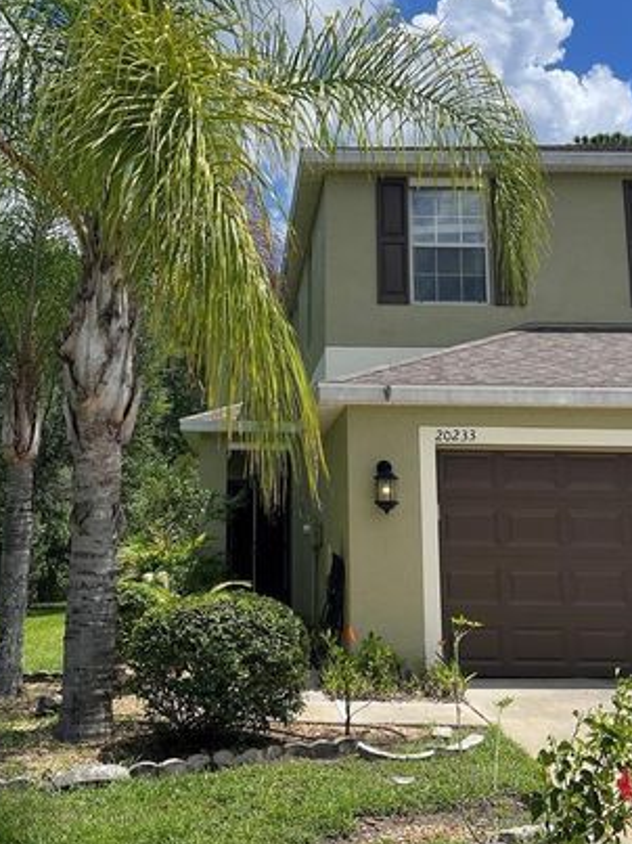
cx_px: 257
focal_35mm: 43
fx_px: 1047
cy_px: 315
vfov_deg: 43.5
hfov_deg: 33.5
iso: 50
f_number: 1.6
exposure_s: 1/5917
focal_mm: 5.1
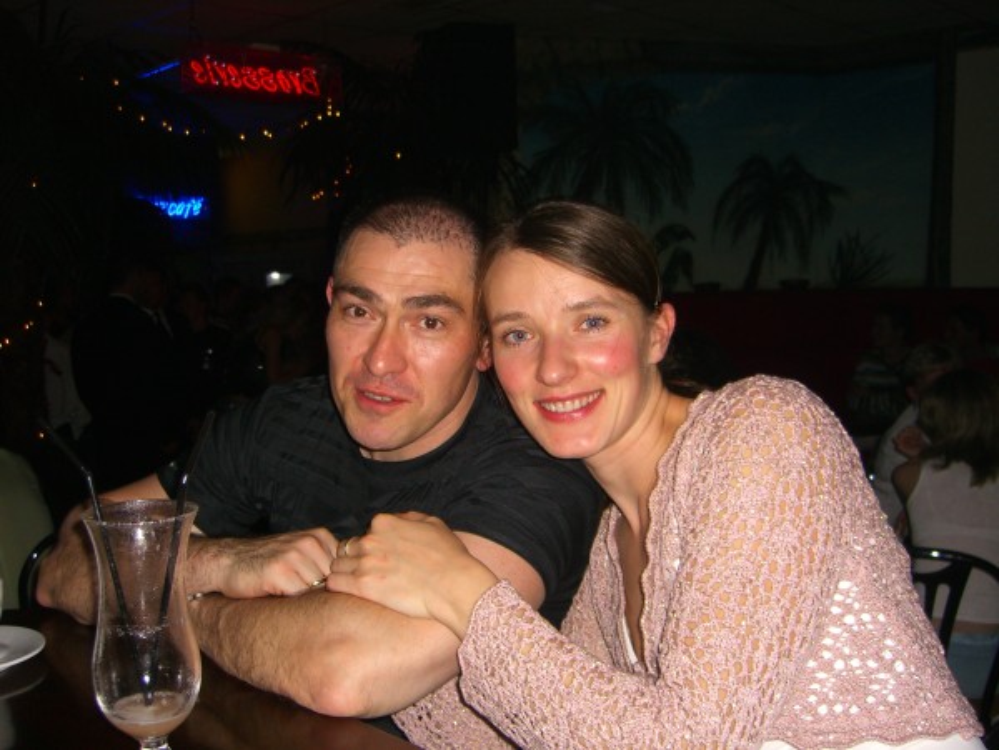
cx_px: 500
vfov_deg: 37.7
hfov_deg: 49.0
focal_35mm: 38
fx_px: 1097
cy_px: 375
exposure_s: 1/60
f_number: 2.8
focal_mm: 7.9
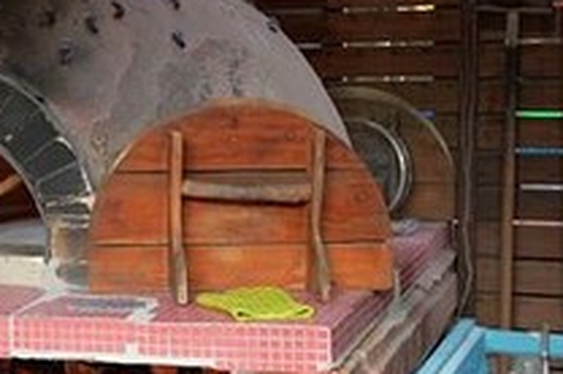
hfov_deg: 21.2
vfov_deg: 15.1
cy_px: 171
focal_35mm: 90
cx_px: -103
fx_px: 1405
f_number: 3.2
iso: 160
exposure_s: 1/40
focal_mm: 22
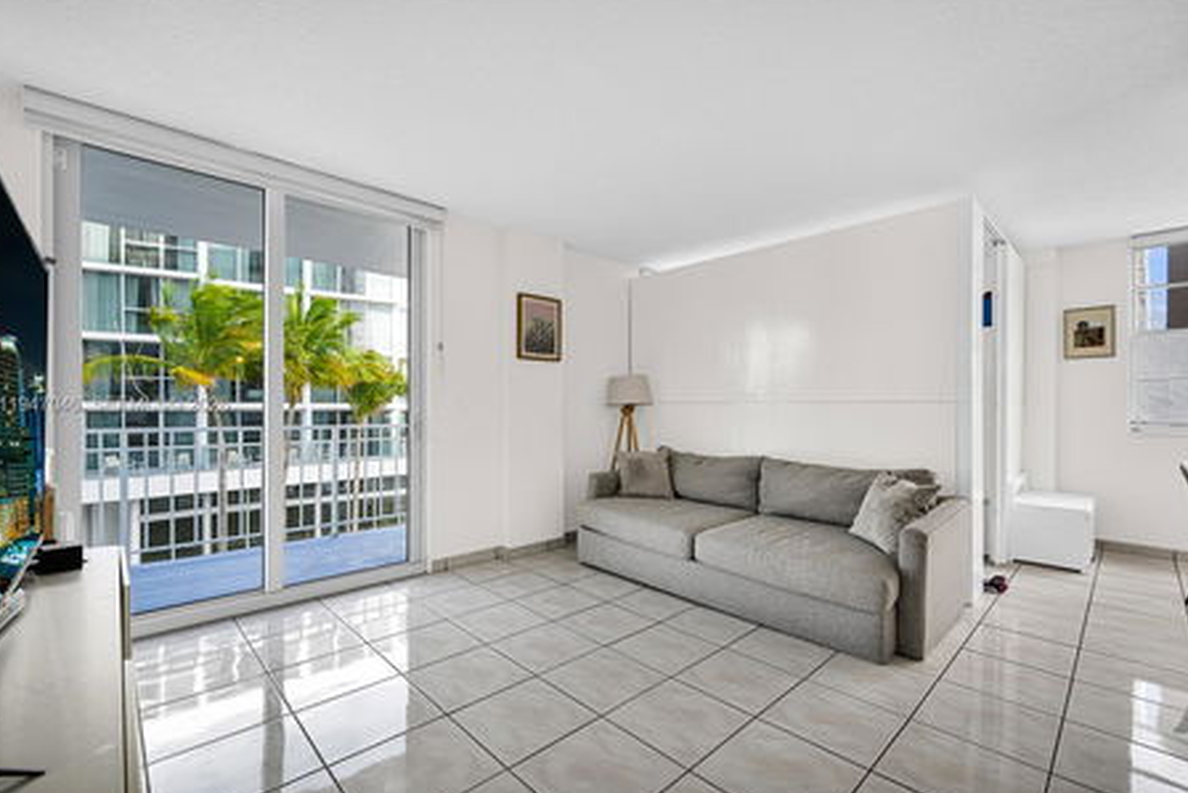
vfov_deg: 77.4
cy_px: 406
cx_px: 618
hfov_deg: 100.3
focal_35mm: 15
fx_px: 495
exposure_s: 1/20
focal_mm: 14
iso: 100
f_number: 4
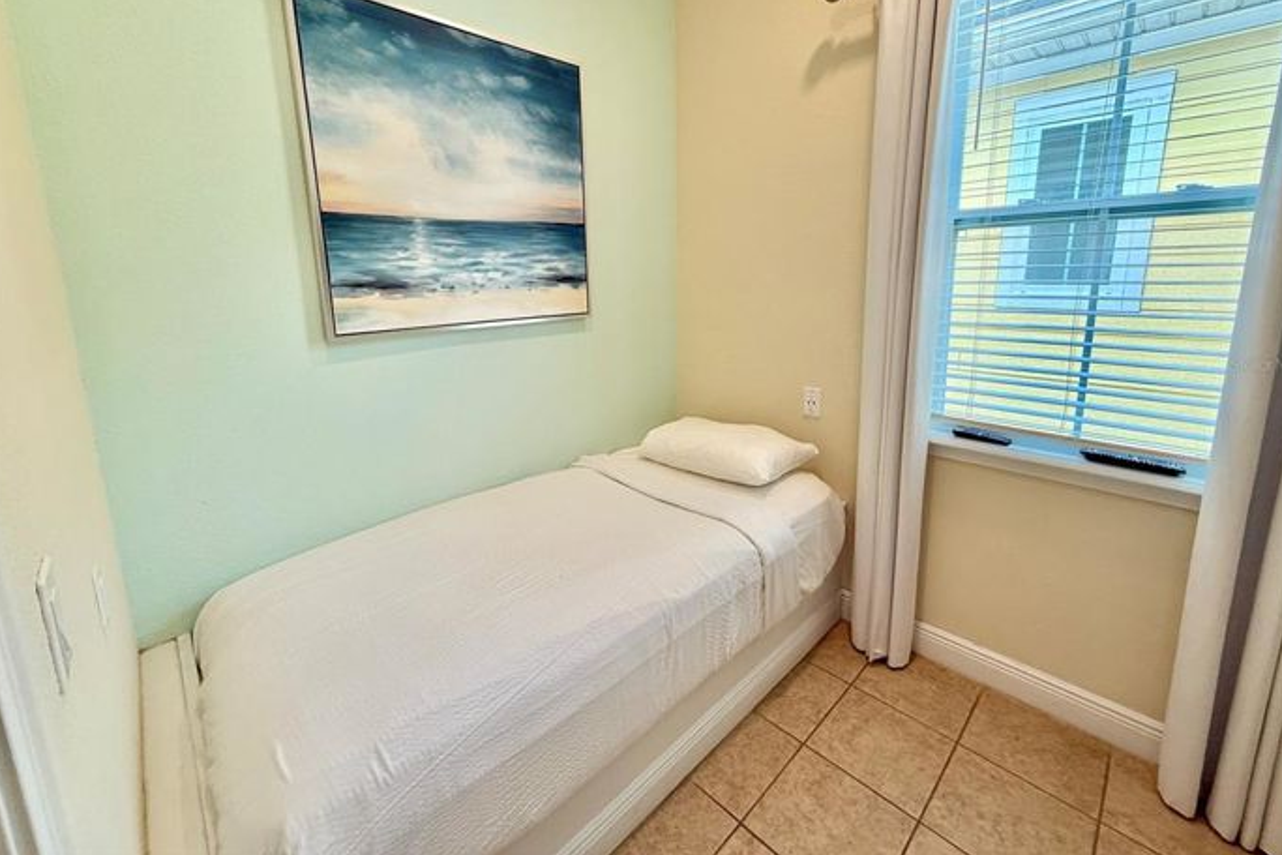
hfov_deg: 100.4
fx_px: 534
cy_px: 364
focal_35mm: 15
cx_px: 648
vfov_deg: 76.8
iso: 80
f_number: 2.2
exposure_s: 1/120
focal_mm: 2.22
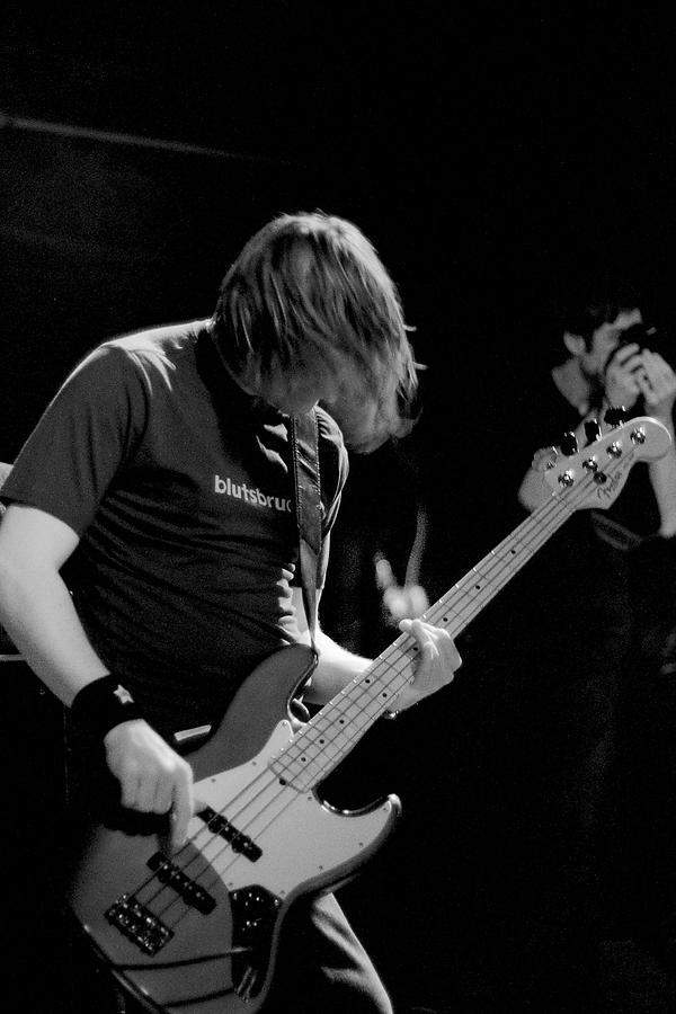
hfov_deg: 18.2
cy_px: 507
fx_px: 2112
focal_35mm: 75
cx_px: 338
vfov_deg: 27.0
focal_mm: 50
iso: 800
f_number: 1.4
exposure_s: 1/80
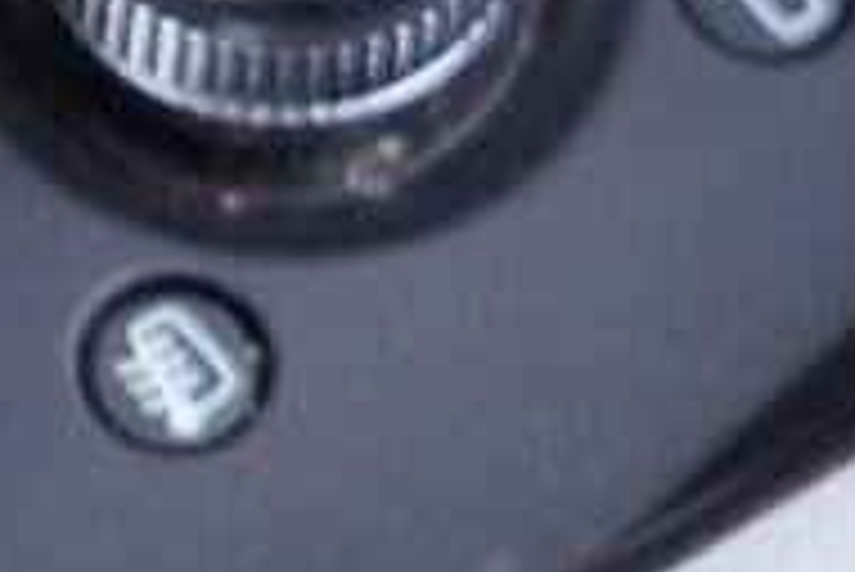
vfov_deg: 5.0
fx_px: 6488
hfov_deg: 7.3
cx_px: -666
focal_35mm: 273
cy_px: 329
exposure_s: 1/40
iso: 250
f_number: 2.8
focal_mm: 24
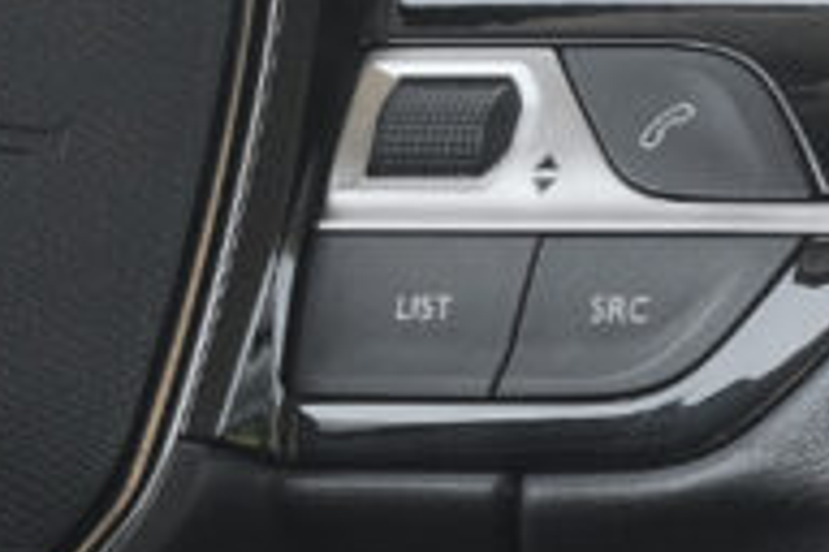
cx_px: -751
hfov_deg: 5.6
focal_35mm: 363
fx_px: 8358
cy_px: 326
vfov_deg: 3.8
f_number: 8
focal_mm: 45
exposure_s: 1/80
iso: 2000
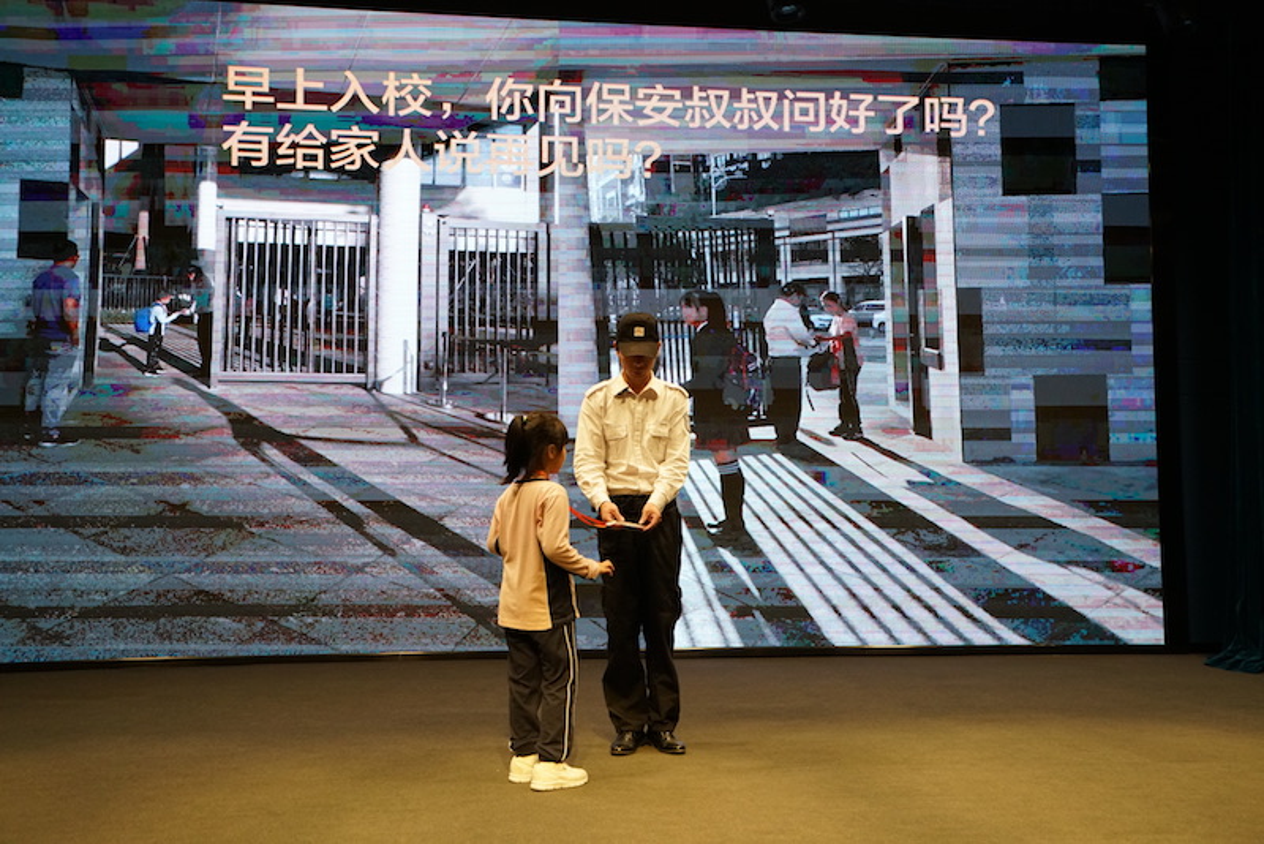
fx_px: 1229
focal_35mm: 35
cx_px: 632
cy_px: 422
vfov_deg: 37.9
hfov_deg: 54.4
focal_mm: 35
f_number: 5
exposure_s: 1/320
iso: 4000
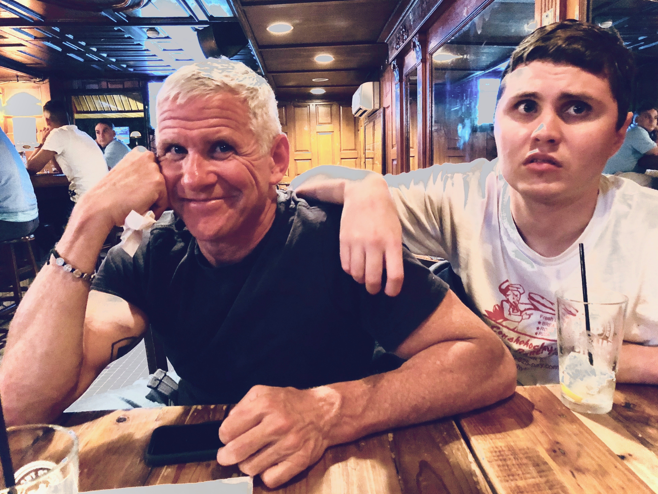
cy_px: 242
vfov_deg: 48.2
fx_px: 551
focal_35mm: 29
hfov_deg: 61.6
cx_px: 340
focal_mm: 3.99
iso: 320
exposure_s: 1/4
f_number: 1.8
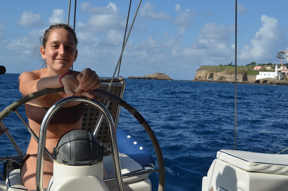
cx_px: 144
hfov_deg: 41.2
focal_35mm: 48
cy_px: 96
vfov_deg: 28.0
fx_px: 383
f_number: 13
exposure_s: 1/640
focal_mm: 32
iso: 400
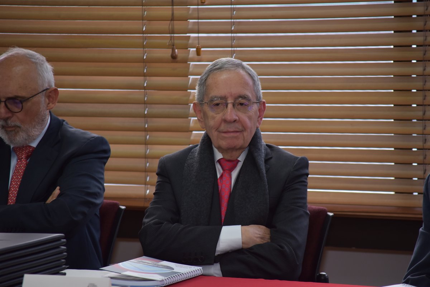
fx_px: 2210
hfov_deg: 11.1
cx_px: 215
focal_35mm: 185
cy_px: 144
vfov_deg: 7.4
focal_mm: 185
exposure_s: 1/80
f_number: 5.6
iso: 640
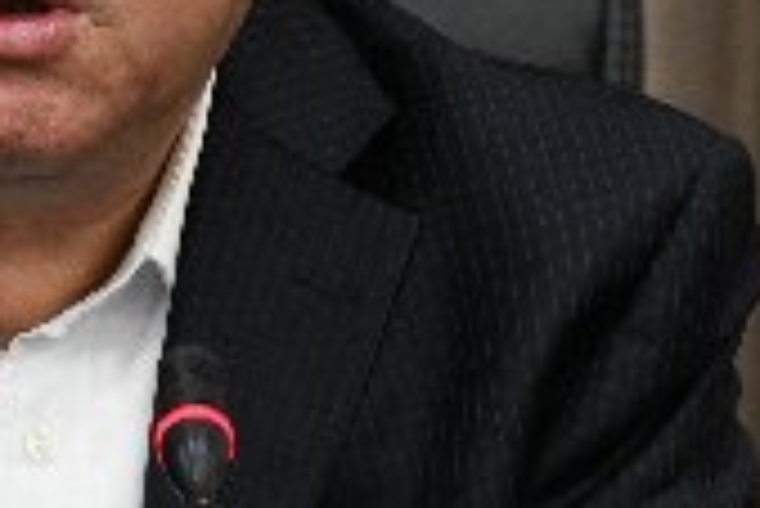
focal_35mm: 974
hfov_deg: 2.1
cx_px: -31
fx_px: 20579
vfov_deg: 1.4
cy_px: 103
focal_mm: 165
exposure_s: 1/100
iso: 2000
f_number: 5
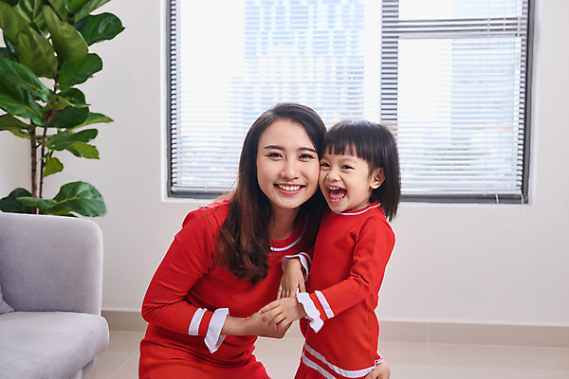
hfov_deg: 54.4
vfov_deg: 37.9
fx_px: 553
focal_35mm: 35
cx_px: 284
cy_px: 190
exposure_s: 1/125
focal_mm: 35
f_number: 4
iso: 200
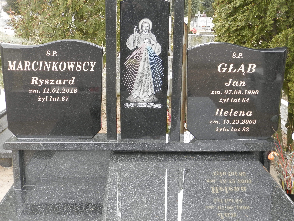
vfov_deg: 31.5
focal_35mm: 46
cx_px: 147
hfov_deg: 41.2
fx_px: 391
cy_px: 110
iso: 160
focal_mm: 8.2
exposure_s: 1/100
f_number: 3.6
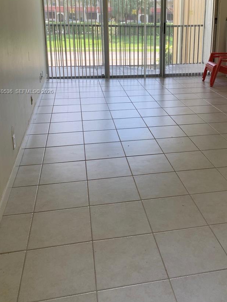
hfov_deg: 37.3
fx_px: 332
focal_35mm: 38
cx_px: 151
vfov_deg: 47.9
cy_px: 92
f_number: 1.8
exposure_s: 1/121
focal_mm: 4.25
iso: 25
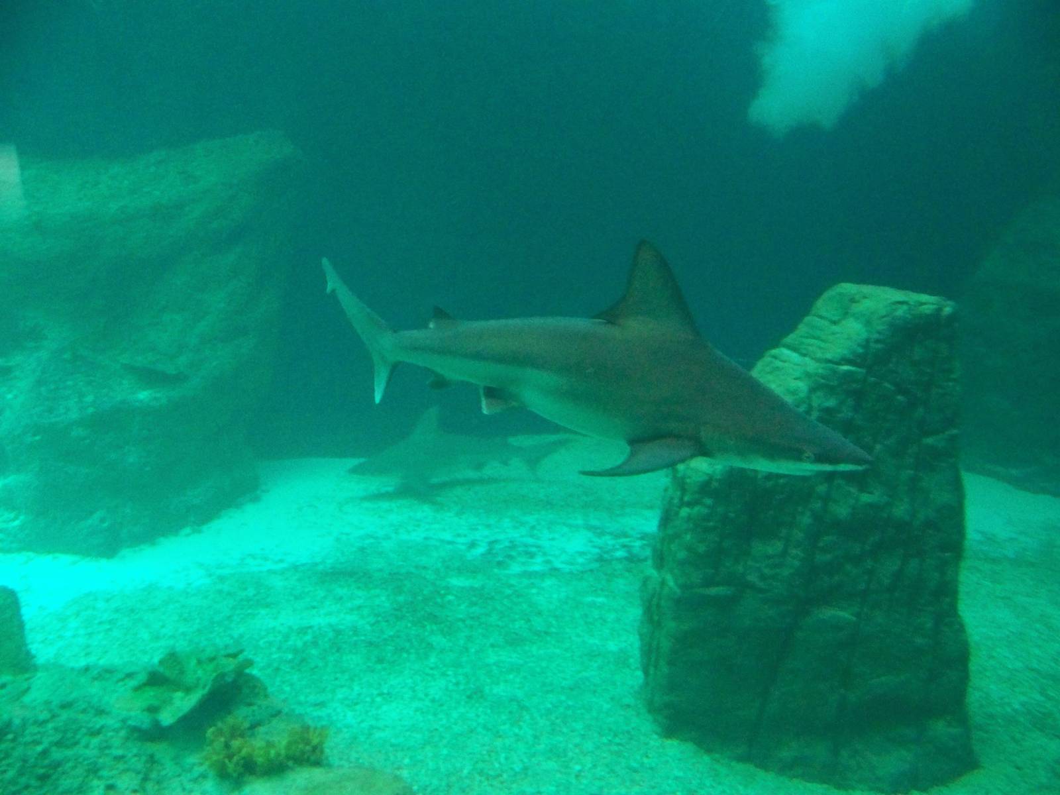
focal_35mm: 36
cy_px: 398
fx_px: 1102
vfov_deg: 39.7
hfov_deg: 51.4
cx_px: 530
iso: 800
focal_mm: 5.85
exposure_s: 1/30
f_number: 2.8
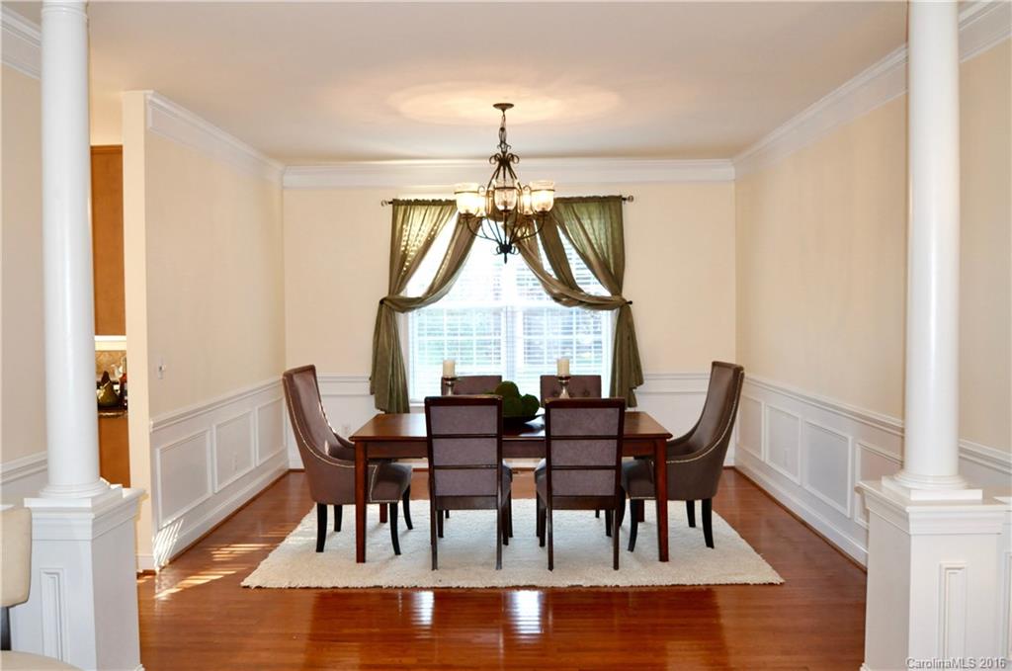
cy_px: 336
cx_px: 506
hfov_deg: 62.0
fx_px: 842
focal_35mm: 30
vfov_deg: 43.5
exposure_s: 1/60
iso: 800
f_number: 4.2
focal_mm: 20
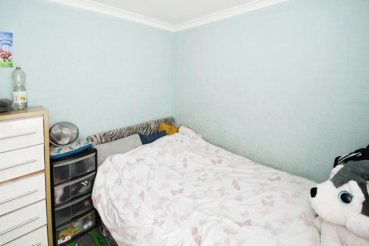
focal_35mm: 15
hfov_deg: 100.4
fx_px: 154
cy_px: 123
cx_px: 184
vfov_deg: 77.4
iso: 125
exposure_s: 1/60
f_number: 4.5
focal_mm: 10
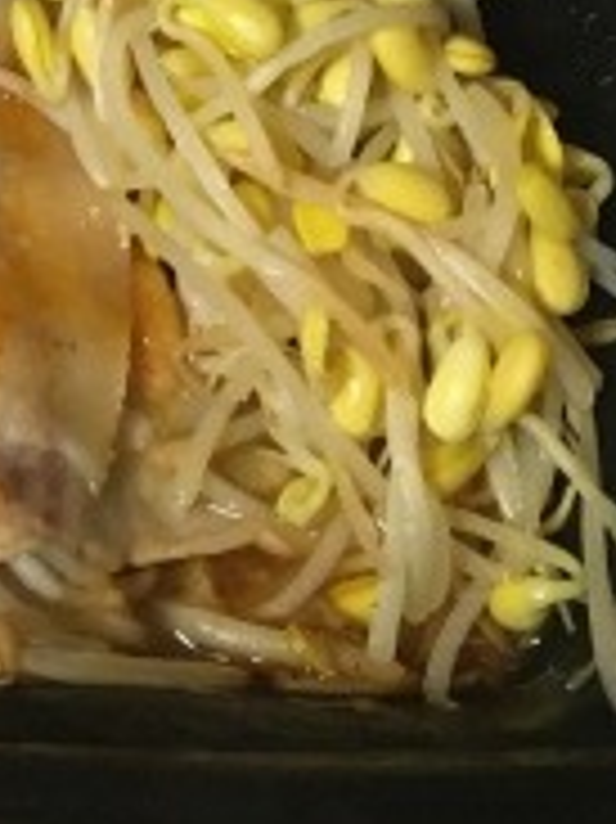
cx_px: -180
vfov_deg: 18.0
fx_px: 2257
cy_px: -473
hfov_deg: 14.9
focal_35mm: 95
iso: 200
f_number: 2.2
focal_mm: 4.15
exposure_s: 1/24
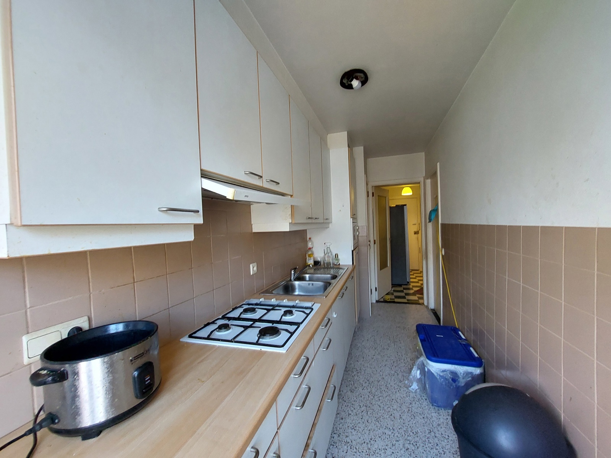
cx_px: 306
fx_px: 229
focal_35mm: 13
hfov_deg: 106.2
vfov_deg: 89.9
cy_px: 229
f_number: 2.2
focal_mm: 1.74
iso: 200
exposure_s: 1/50
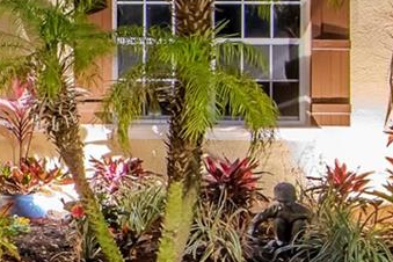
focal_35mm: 99
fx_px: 1081
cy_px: 108
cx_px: -313
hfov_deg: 17.0
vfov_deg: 13.8
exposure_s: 8
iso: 500
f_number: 11
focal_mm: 14
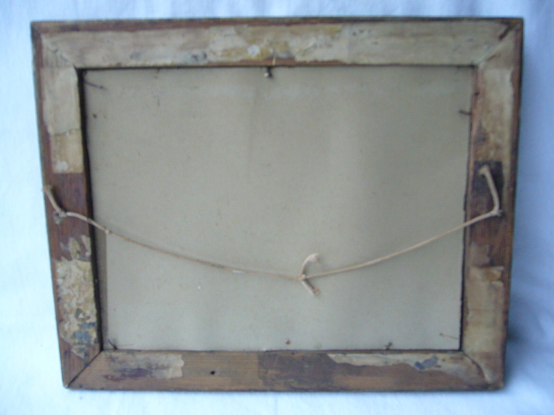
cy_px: 208
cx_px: 277
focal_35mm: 35
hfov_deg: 52.6
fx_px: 560
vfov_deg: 40.7
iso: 200
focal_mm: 5.8
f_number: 2.8
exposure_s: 1/13
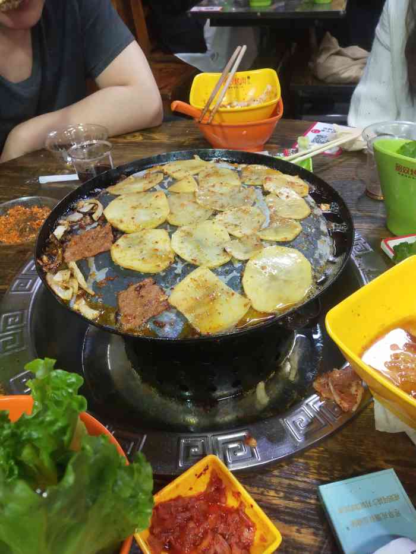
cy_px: 277
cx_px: 208
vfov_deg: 60.0
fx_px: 481
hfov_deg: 46.8
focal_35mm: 30
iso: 196
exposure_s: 1/50
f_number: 1.8
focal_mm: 3.95
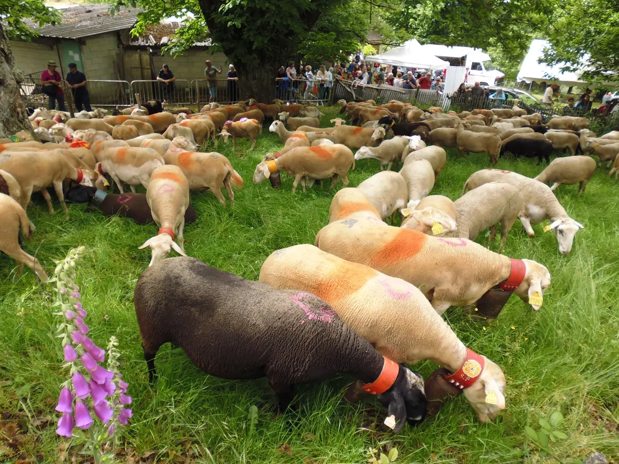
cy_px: 232
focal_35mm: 24
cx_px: 310
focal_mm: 4.3
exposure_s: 1/160
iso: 100
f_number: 2.8
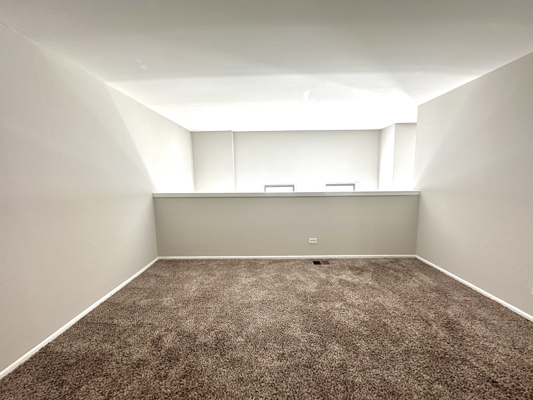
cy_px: 200
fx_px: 216
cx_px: 266
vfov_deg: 85.7
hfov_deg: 102.1
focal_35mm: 14
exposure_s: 1/60
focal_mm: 2.22
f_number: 2.2
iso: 500
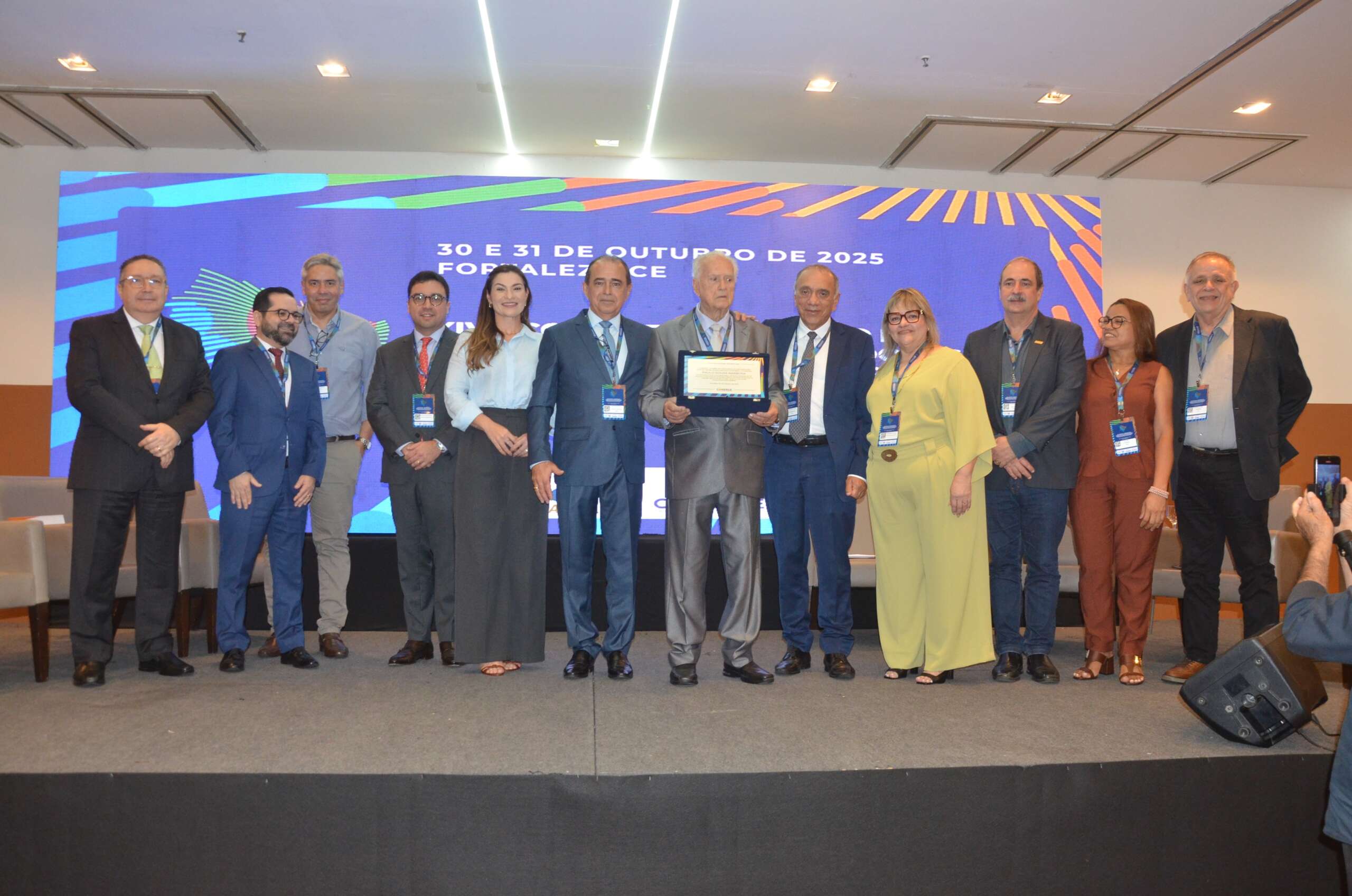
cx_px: 676
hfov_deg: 67.5
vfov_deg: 47.7
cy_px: 448
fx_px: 1012
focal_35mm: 27
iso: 1600
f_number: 5.6
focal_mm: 18
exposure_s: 1/60
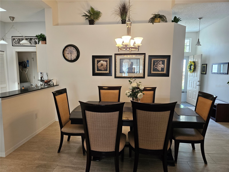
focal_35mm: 23
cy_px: 86
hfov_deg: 73.9
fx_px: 152
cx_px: 114
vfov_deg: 58.9
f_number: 1.8
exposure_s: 1/120
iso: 400
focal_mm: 5.4
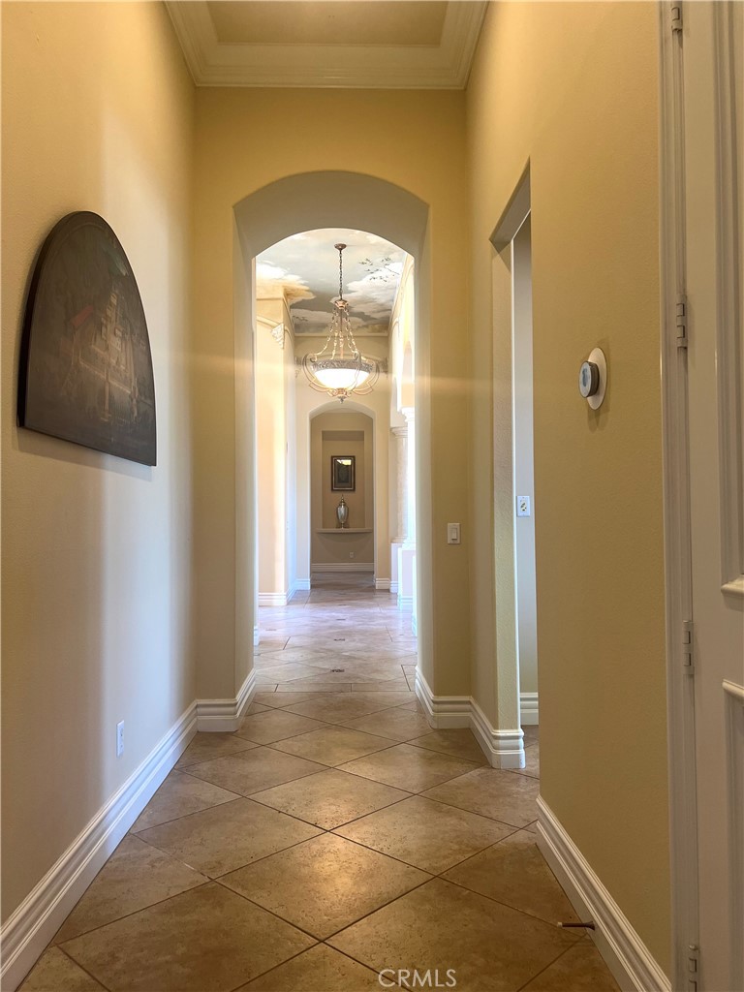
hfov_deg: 53.1
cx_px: 372
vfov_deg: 67.3
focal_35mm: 26
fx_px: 745
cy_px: 496
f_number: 1.5
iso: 100
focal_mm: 5.7
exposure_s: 1/60
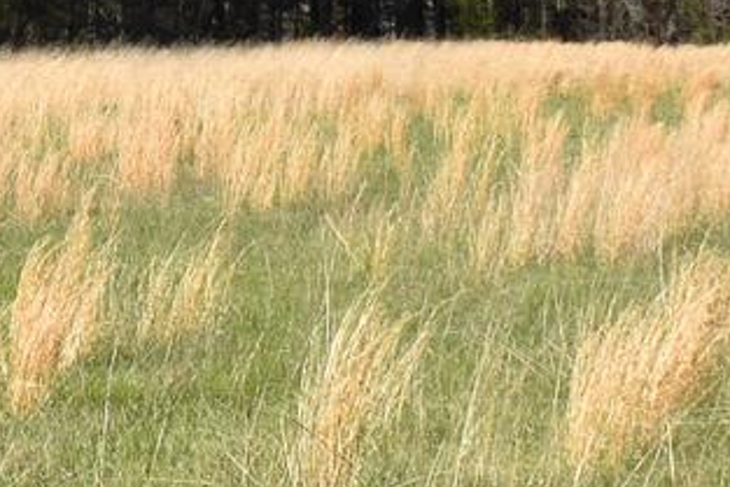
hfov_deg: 9.3
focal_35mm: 216
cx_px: -252
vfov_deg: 6.3
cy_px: 10
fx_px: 4382
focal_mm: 22
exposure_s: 1/200
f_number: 10
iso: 100
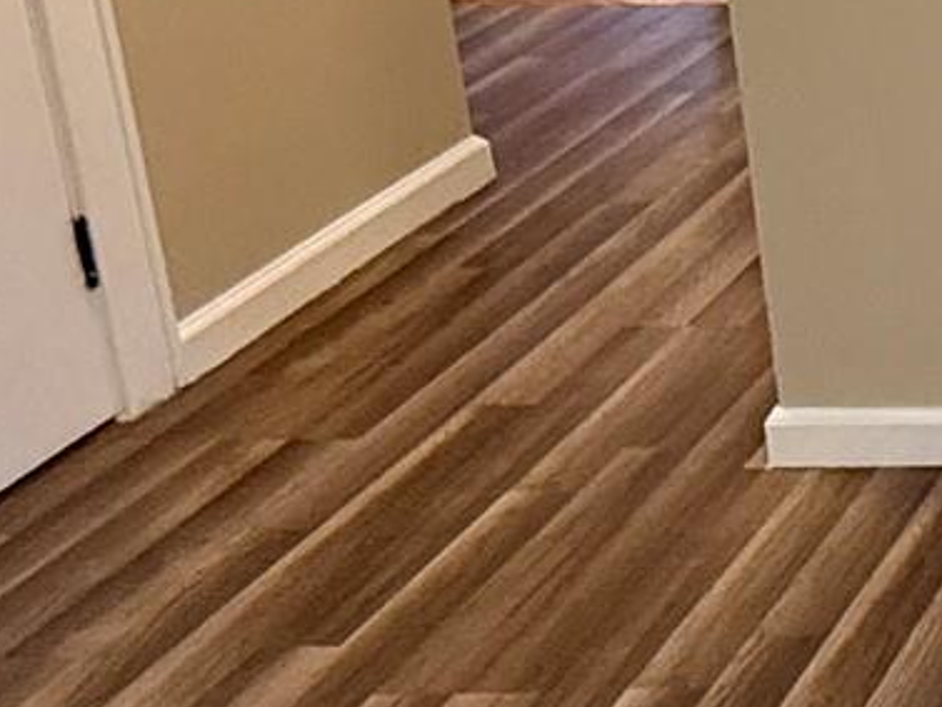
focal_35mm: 76
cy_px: -112
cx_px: 1784
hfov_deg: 18.6
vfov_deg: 18.5
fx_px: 2069
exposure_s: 1/120
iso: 250
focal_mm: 2.22
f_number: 2.2
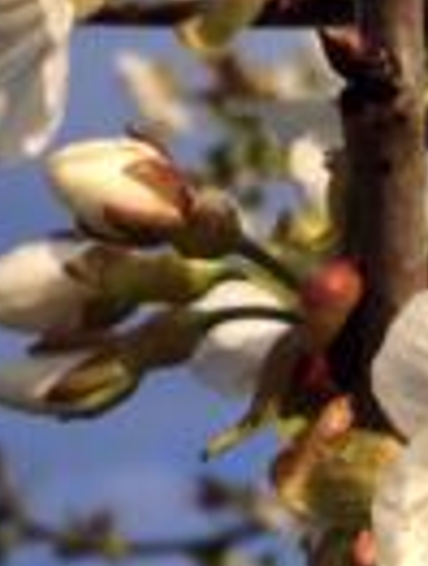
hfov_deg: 9.4
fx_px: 2198
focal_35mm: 134
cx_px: -737
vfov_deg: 13.8
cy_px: 860
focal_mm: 4.12
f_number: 2.2
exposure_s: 1/2415
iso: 32
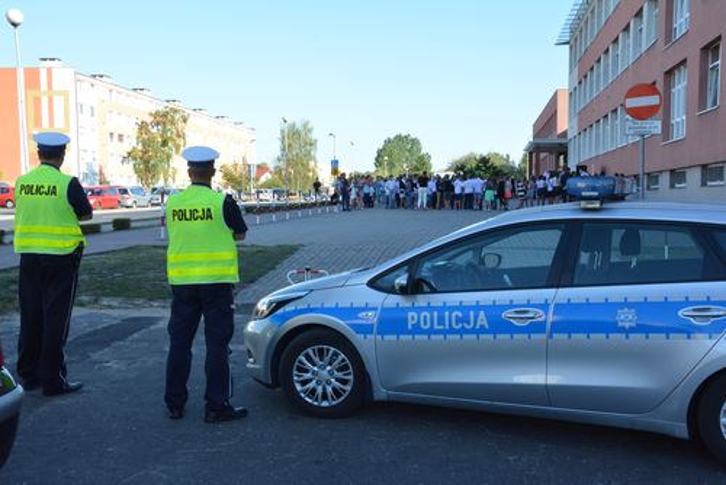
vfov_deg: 34.3
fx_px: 787
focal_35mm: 39
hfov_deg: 49.5
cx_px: 363
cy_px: 242
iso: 800
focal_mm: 26
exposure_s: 1/125
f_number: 16
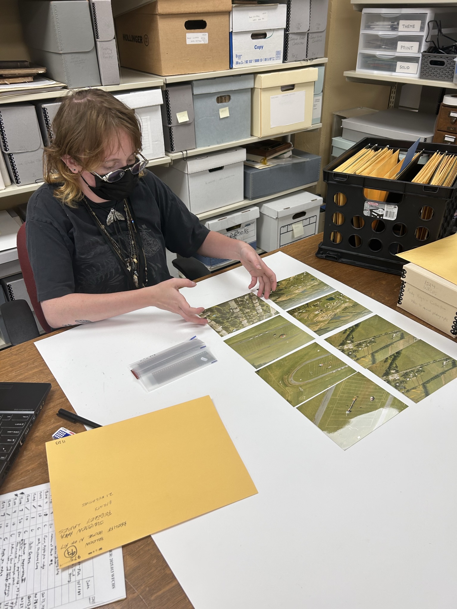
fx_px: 458
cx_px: 228
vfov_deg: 67.3
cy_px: 304
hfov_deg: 53.1
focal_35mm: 26
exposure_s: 1/120
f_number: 1.5
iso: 64
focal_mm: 5.7
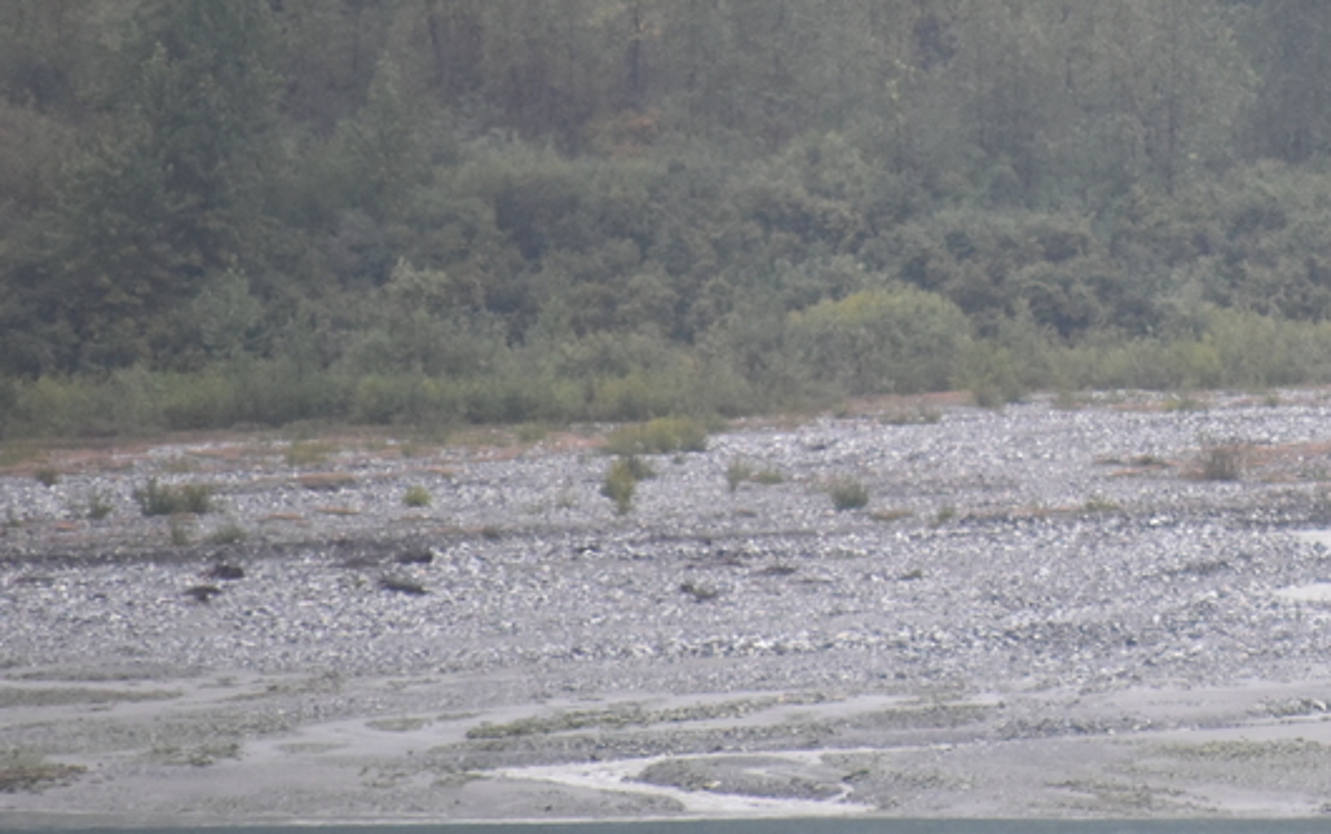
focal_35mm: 738
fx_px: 26787
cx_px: 1281
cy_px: 153
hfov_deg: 2.8
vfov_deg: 1.8
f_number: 5.6
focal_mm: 300
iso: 2800
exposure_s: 1/640
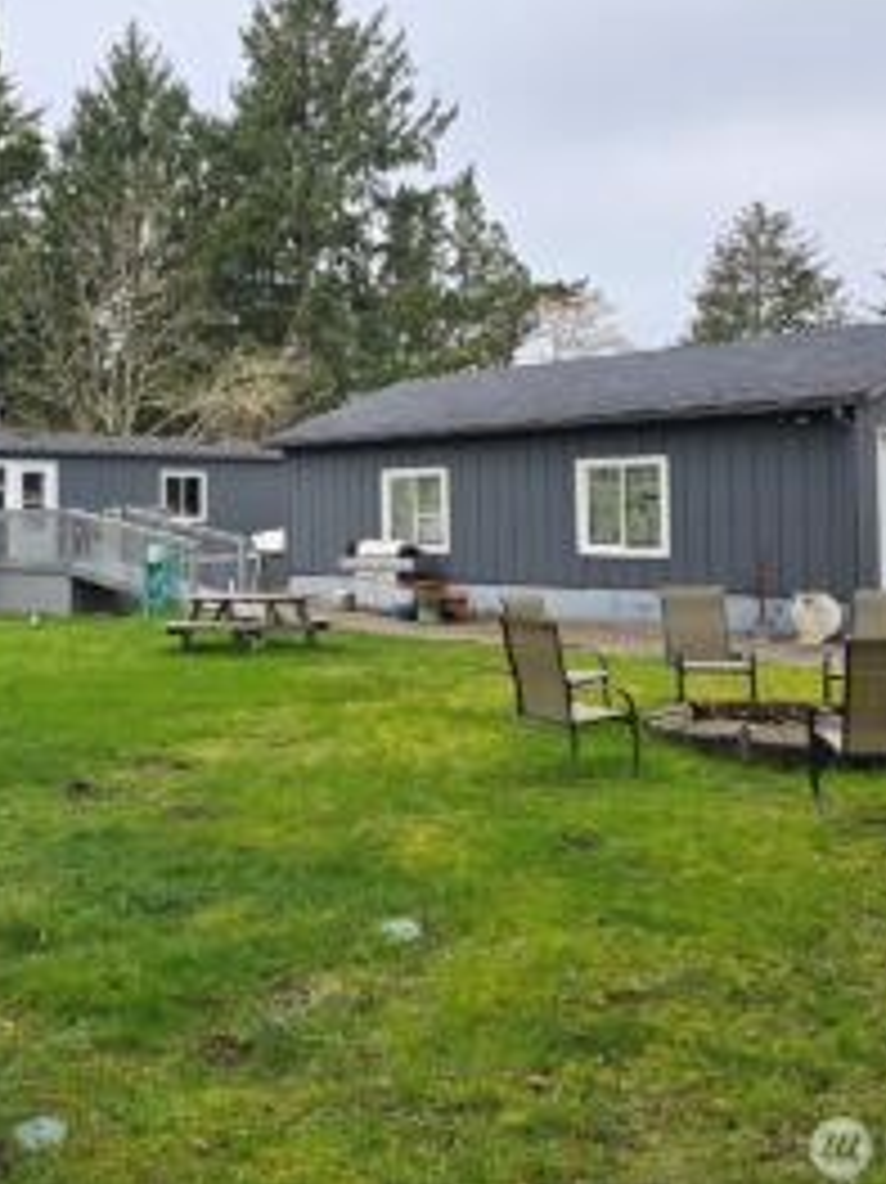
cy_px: 518
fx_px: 1195
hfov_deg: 39.4
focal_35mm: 35
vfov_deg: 52.5
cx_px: 202
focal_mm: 6.3
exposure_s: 1/450
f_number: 1.7
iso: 12
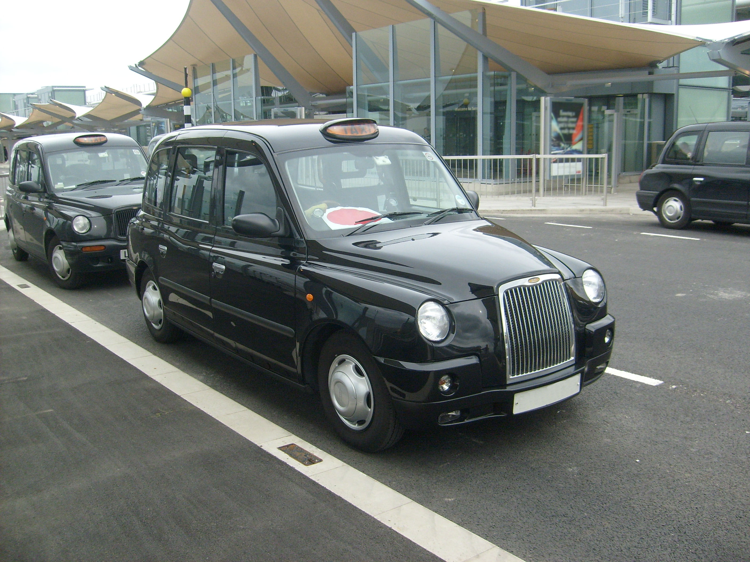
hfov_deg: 52.6
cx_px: 375
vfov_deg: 40.7
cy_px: 281
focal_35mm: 35
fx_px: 758
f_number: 7.1
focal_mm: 5.8
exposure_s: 1/90
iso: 80
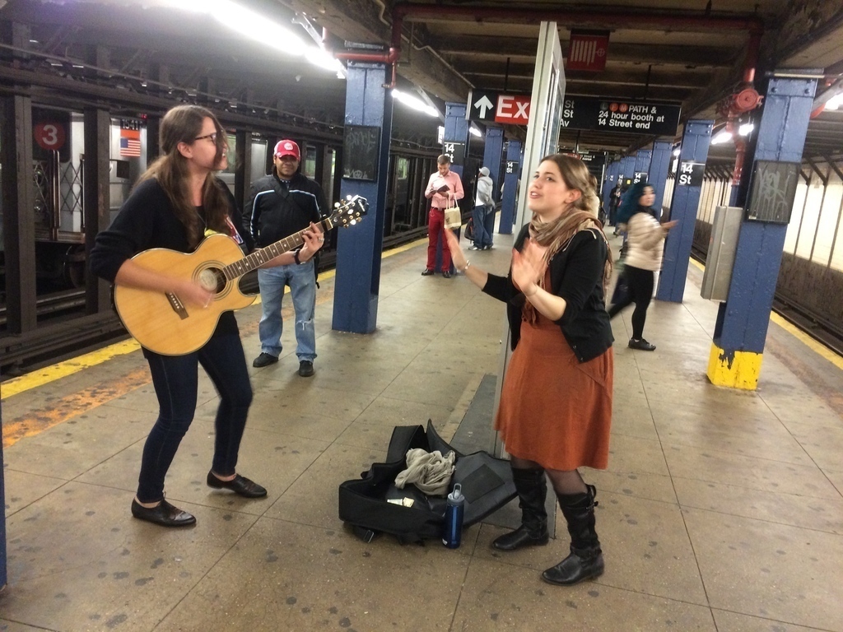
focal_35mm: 30
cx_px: 422
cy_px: 316
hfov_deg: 60.0
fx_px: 731
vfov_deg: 46.8
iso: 320
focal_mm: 4.12
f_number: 2.2
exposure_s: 1/15
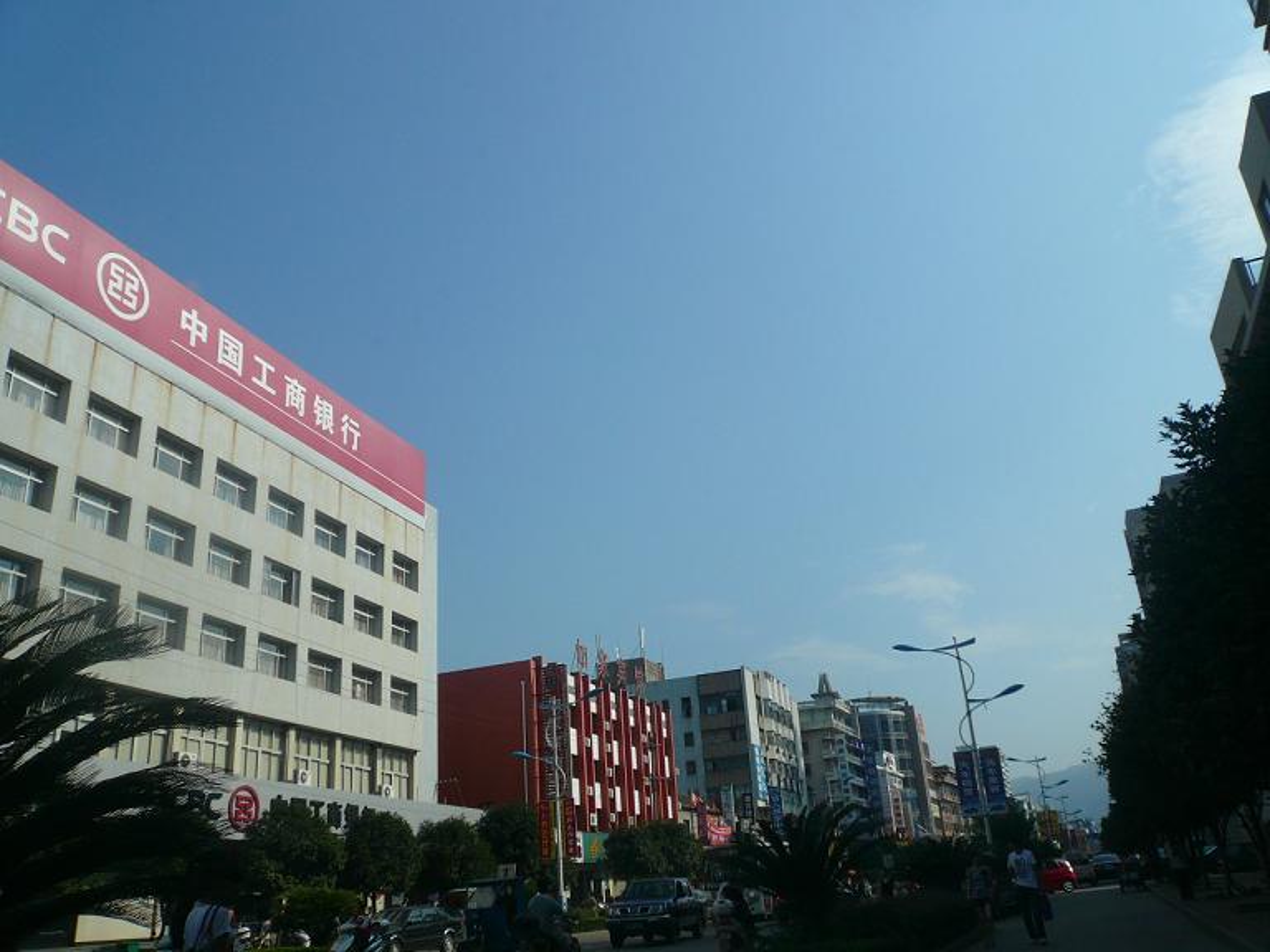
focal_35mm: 28
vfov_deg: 49.7
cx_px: 635
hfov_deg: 63.4
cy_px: 476
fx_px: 1027
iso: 100
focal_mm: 4.6
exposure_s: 1/320
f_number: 8
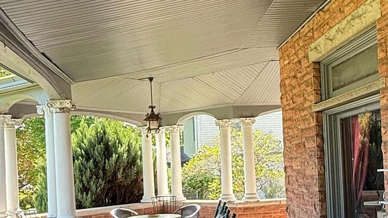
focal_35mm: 49
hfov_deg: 41.9
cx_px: 236
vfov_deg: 24.1
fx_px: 504
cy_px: 168
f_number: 2.2
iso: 64
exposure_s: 1/136
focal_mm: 2.22
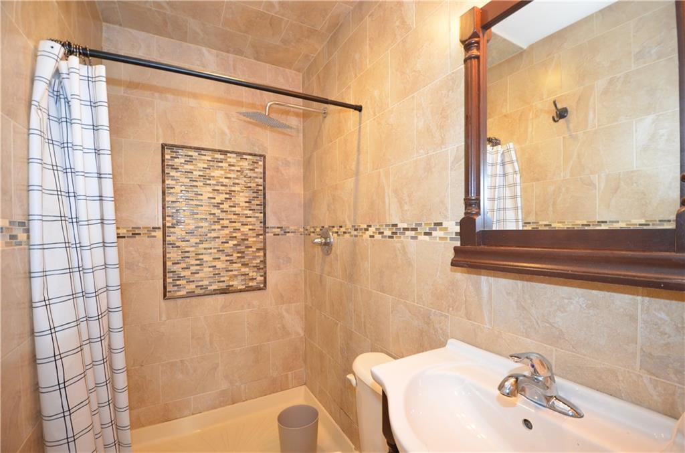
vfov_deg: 77.0
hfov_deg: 100.5
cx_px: 342
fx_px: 285
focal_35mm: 15
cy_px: 226
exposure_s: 1/60
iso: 1000
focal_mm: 10
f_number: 4
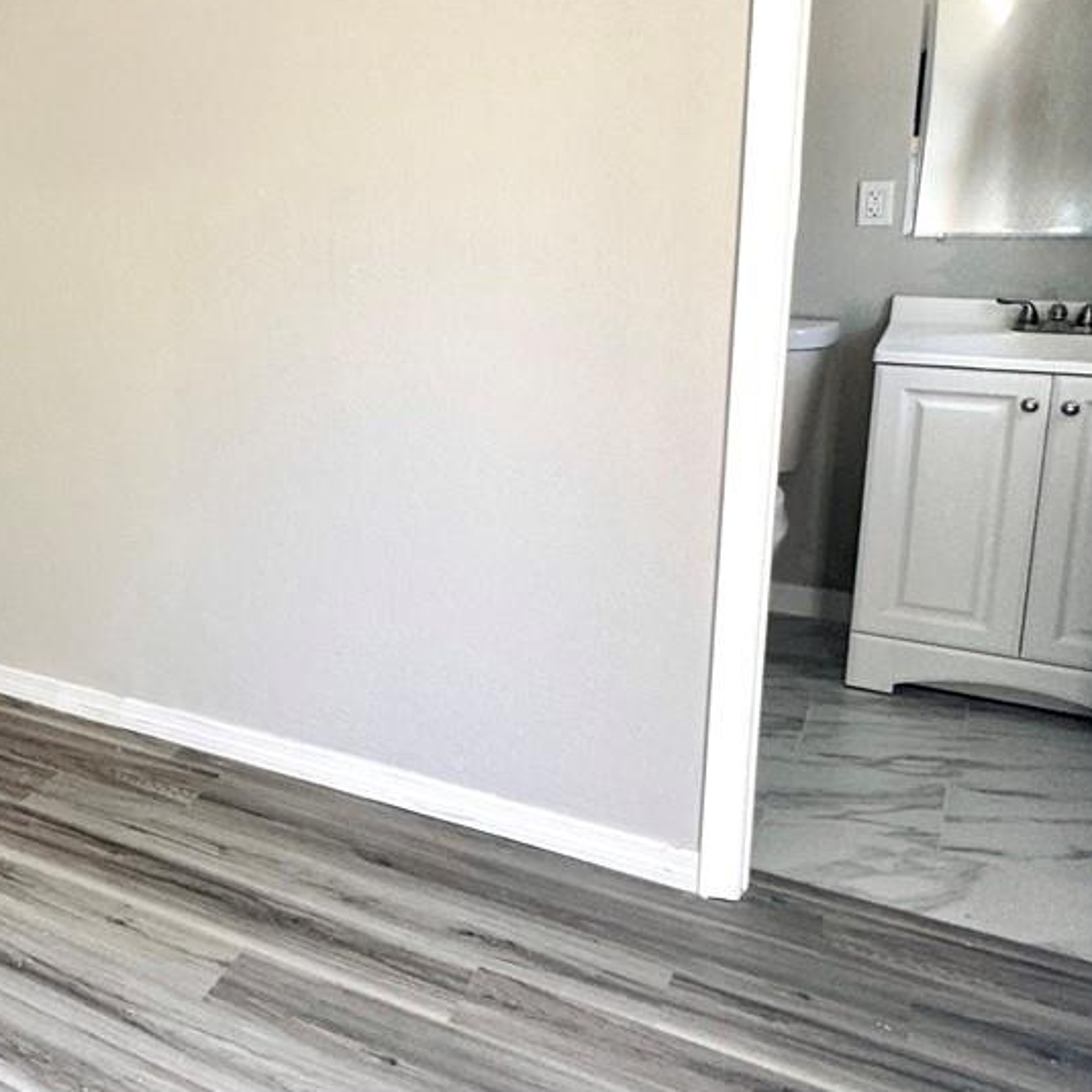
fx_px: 1321
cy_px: 380
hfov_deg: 36.0
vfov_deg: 44.4
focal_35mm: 37
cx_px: -190
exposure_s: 1/99
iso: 80
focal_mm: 2.22
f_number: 2.2
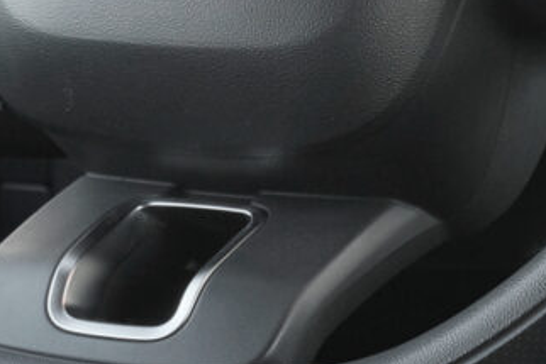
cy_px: -121
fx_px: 3277
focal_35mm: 216
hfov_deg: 9.5
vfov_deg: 6.3
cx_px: 49
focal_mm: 45
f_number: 7.1
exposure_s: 1/50
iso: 2000
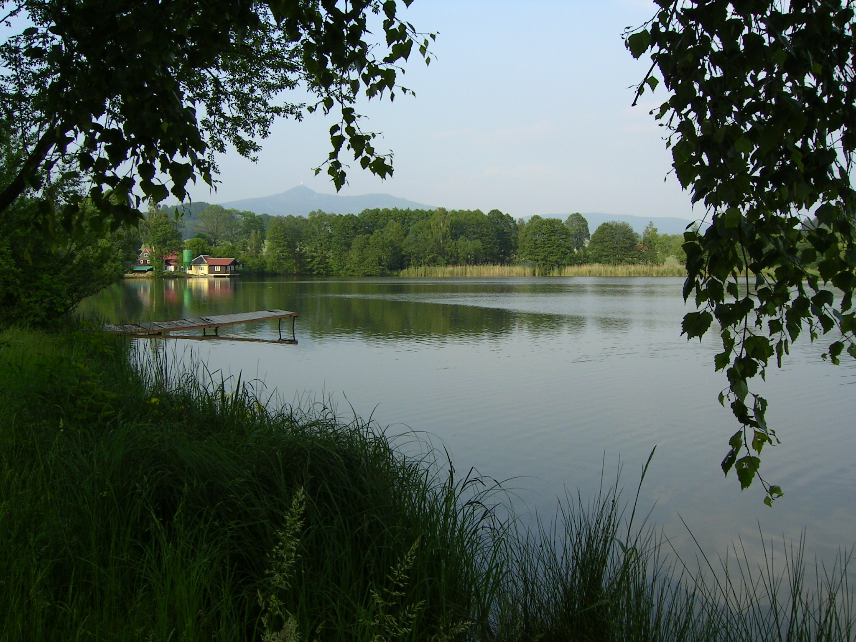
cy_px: 321
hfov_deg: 51.4
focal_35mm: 36
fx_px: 890
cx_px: 428
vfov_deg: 39.7
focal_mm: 5.6
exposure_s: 1/203
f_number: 4.8
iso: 50
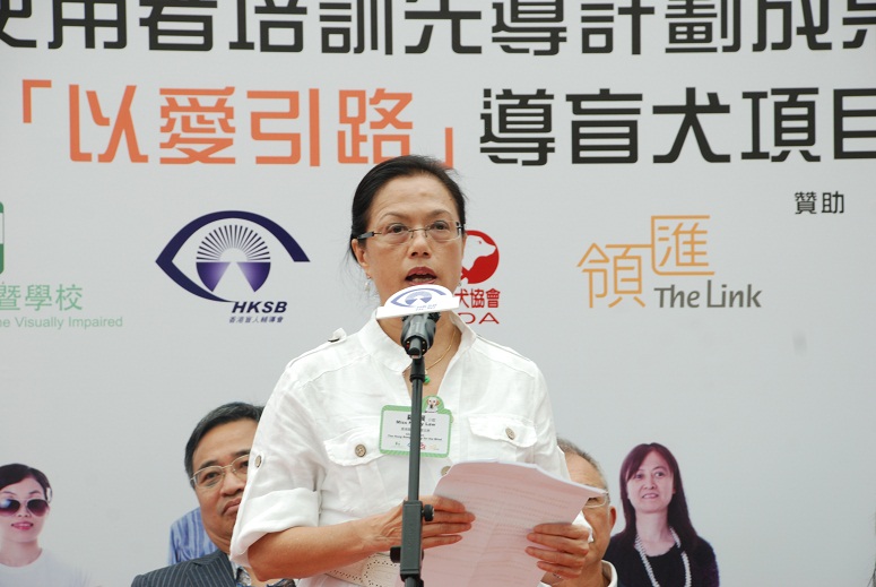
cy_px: 294
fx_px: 3289
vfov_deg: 10.2
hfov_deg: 15.2
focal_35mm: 135
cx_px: 438
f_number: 6.3
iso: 200
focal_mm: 90
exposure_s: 1/30
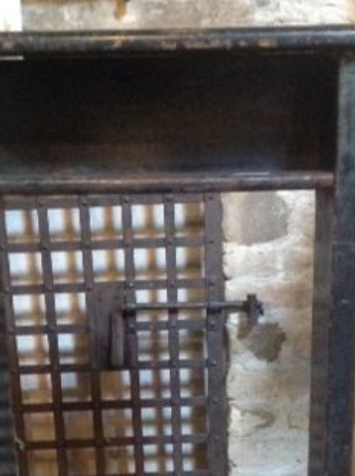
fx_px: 988
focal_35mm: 72
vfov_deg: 26.1
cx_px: 184
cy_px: 439
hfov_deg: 20.4
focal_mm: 4.28
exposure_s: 1/15
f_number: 2.4
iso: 640
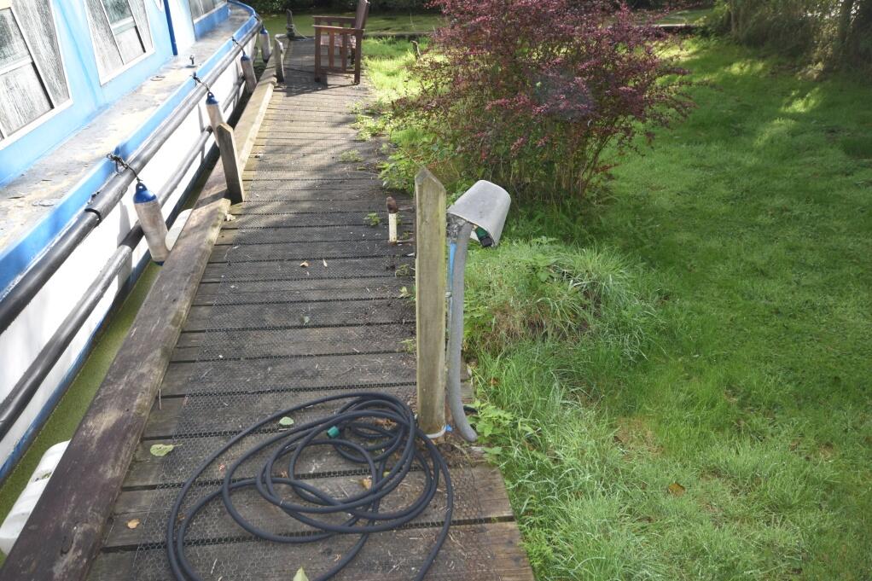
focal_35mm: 28
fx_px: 690
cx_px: 436
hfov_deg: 64.6
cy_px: 290
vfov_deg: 45.7
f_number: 5.6
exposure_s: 1/125
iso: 140
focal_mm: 19
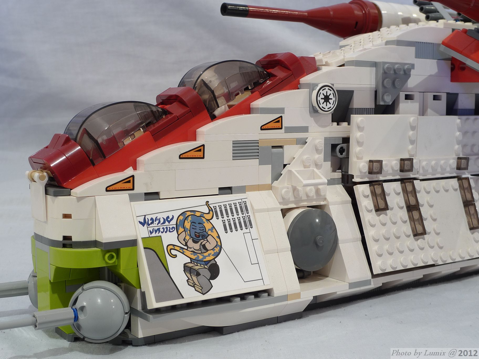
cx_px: 240
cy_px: 180
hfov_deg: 36.8
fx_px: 720
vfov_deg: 28.0
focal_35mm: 52
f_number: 4.5
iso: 80
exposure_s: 2.5
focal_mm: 11.1
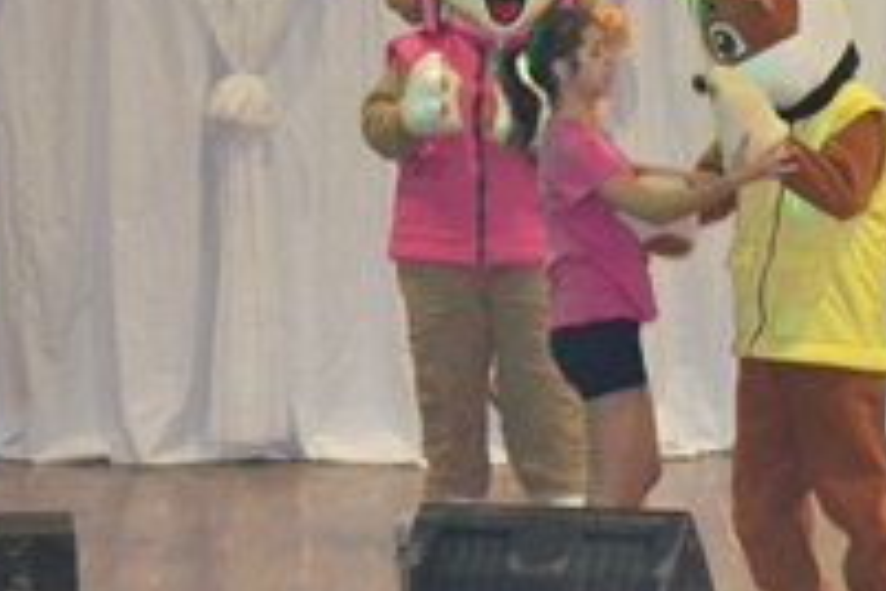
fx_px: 8690
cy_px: 207
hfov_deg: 5.8
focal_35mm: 353
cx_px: 855
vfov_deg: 3.9
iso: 3200
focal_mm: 105
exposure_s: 1/60
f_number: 4.5
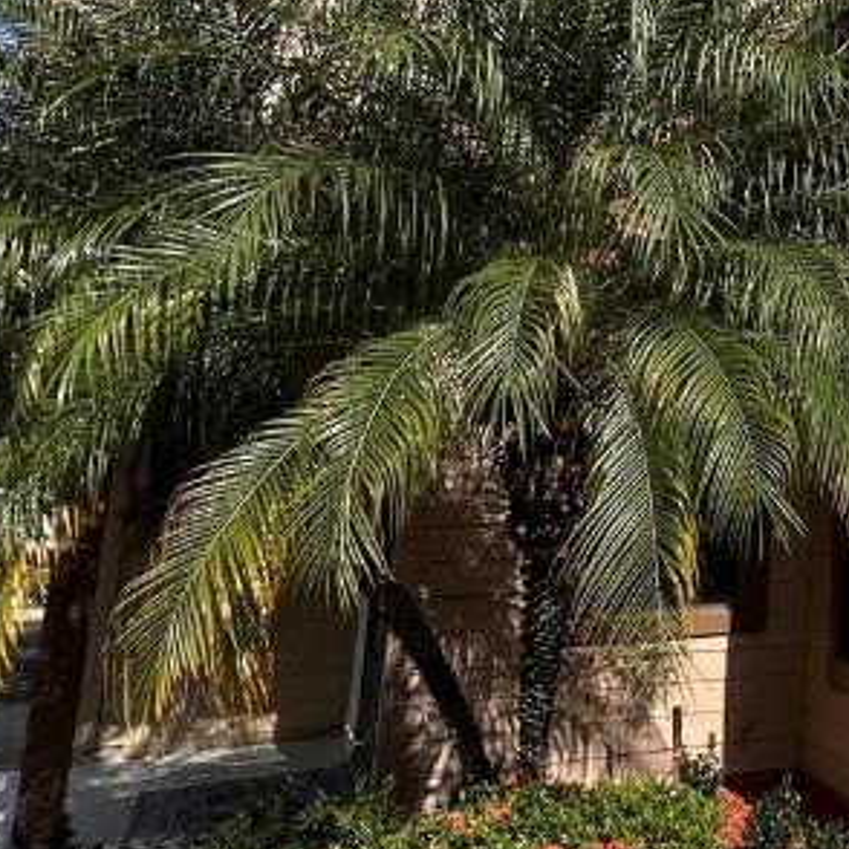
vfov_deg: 41.3
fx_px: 1110
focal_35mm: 40
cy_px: 283
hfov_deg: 32.8
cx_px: 1066
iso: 32
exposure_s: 1/3922
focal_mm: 1.57
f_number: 1.8
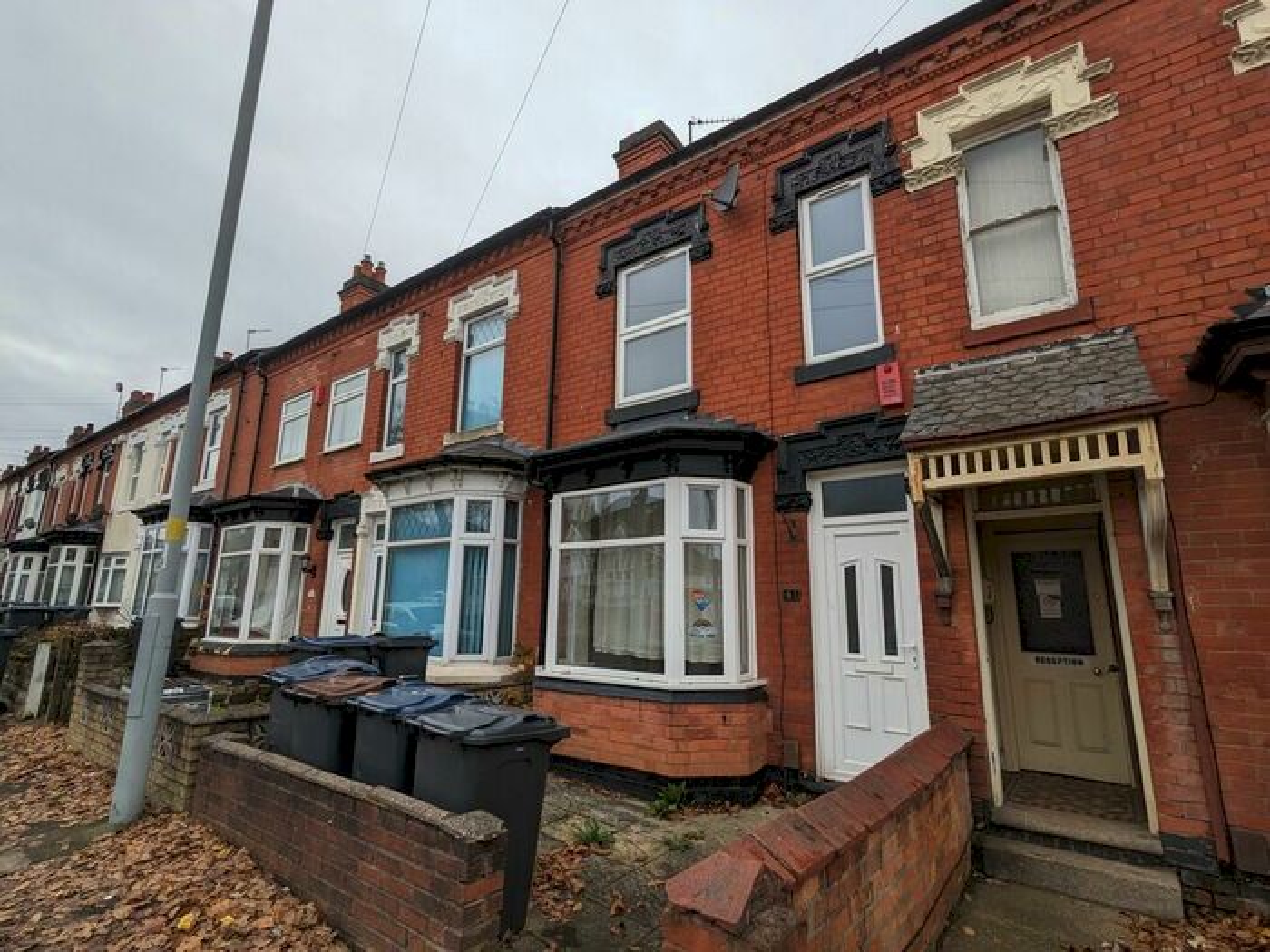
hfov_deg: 94.5
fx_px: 587
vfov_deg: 78.1
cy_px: 476
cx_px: 635
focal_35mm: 16
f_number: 2.2
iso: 36
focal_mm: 2.22
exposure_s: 1/347
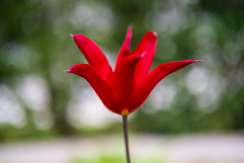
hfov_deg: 36.2
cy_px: 82
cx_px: 122
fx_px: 373
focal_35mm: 55
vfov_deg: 24.6
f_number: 1.8
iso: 200
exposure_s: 1/3200
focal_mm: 55
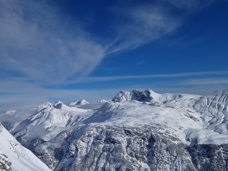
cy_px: 144
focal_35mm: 44
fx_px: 290
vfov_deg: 31.7
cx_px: 80
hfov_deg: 42.5
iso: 50
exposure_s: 1/9184
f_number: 1.8
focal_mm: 5.4
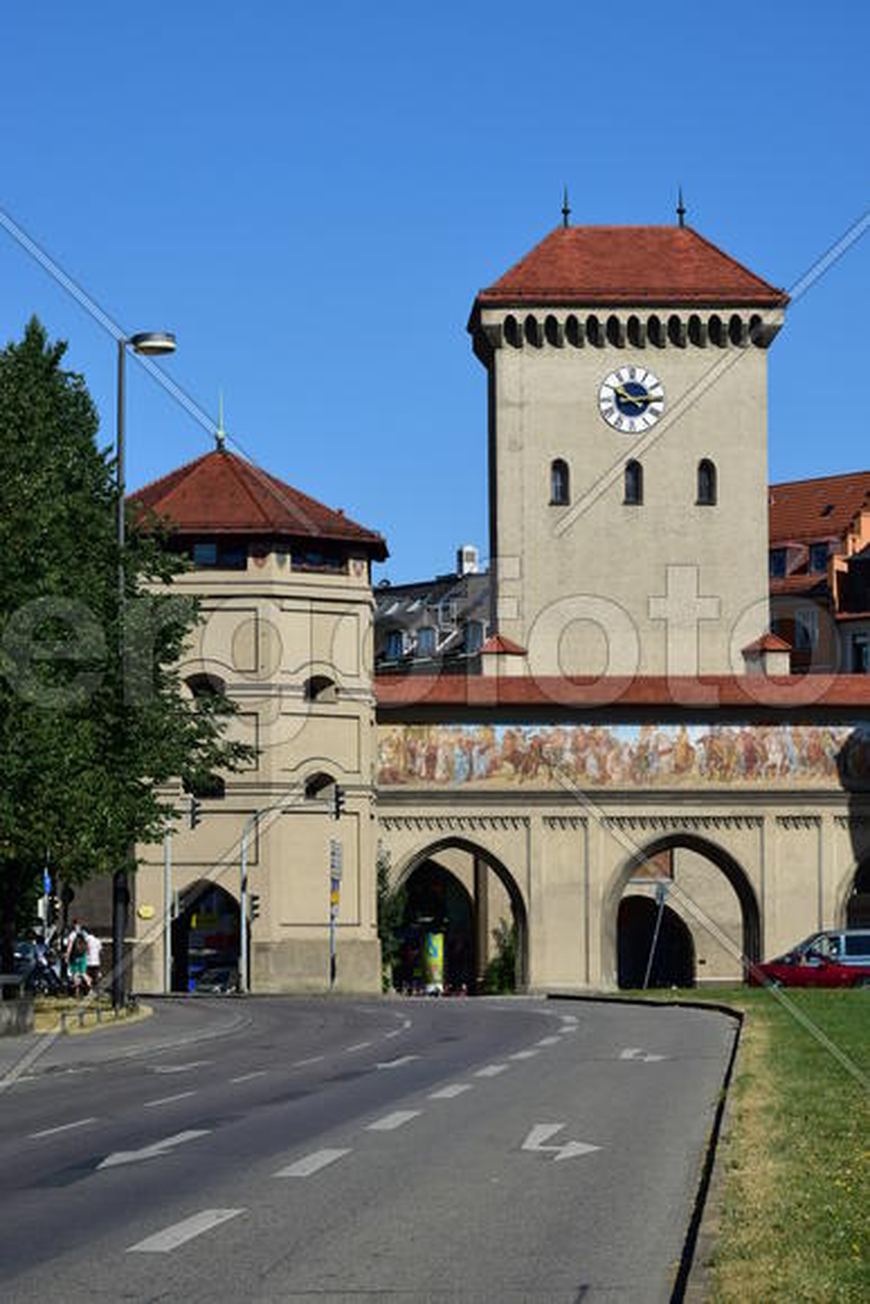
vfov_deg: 21.9
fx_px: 3369
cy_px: 652
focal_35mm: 93
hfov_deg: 14.7
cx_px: 435
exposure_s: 1/320
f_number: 9
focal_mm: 62
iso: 100
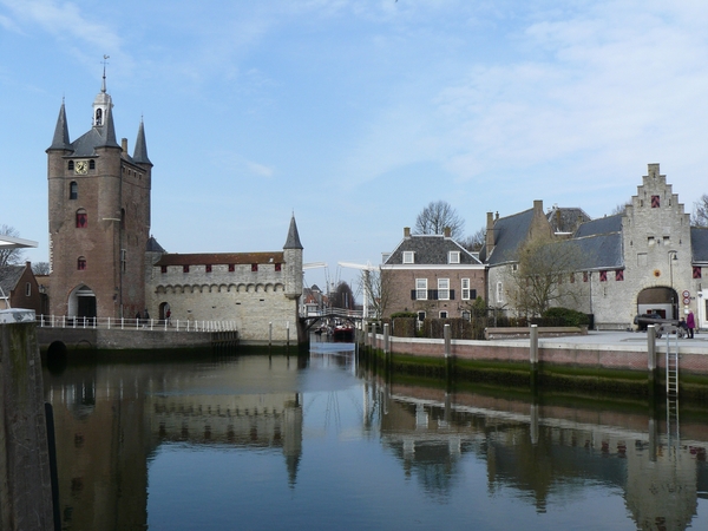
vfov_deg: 39.7
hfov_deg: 51.4
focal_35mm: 36
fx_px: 736
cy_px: 266
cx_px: 354
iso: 100
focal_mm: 6
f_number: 5.6
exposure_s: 1/320
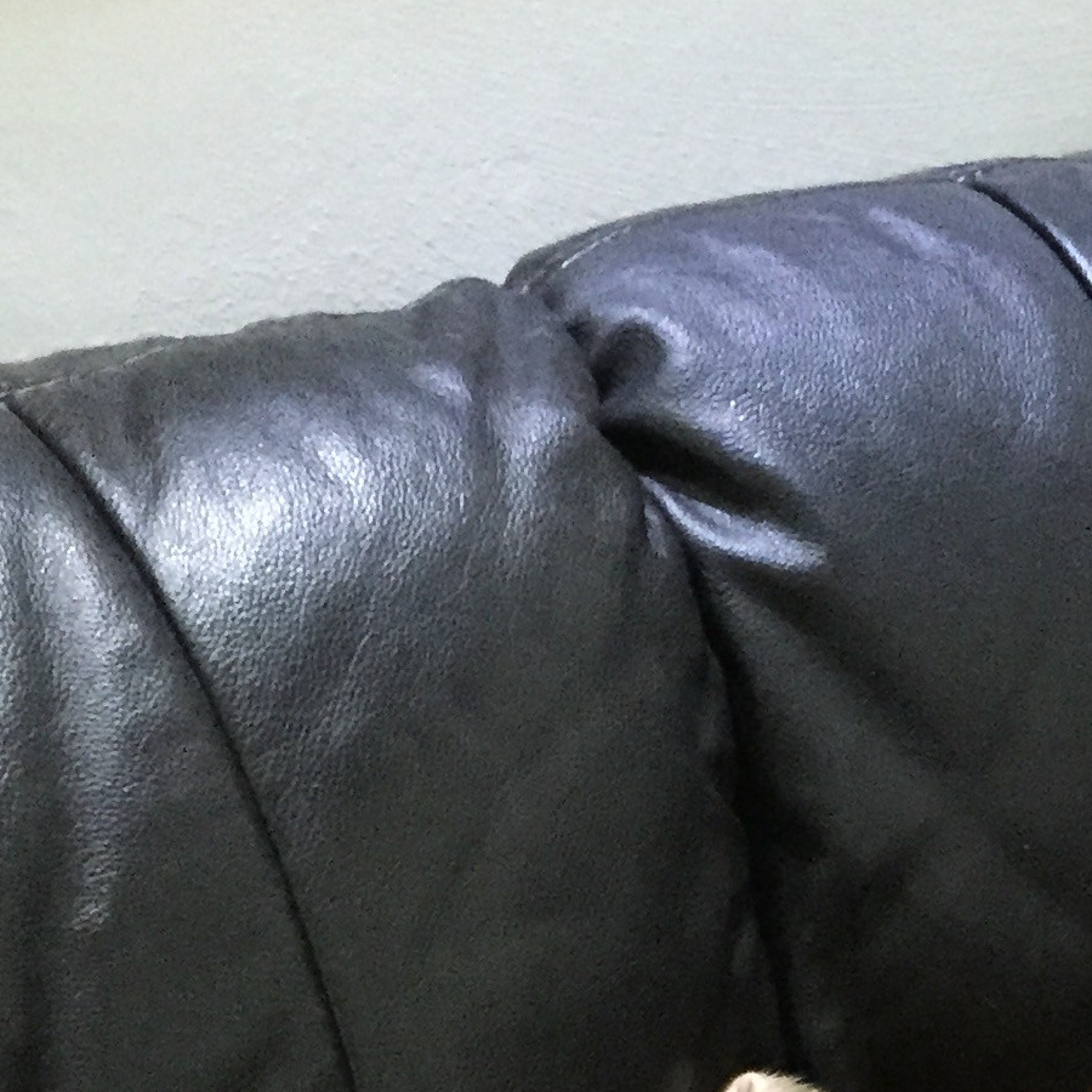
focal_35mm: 93
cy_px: 1605
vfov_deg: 17.0
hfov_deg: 17.6
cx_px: 1401
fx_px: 3319
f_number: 2.2
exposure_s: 1/15
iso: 320
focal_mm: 4.15
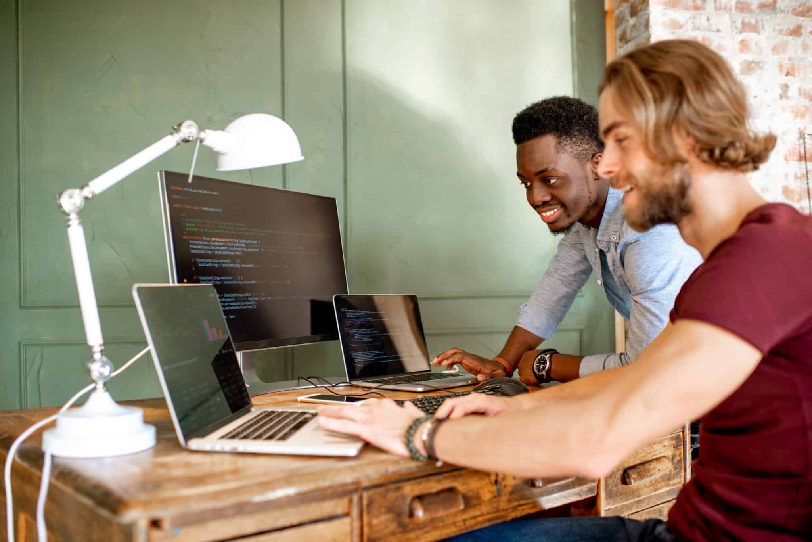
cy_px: 271
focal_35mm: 35
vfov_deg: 37.9
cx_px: 406
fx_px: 790
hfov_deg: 54.4
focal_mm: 35
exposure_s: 1/160
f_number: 2.2
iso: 400
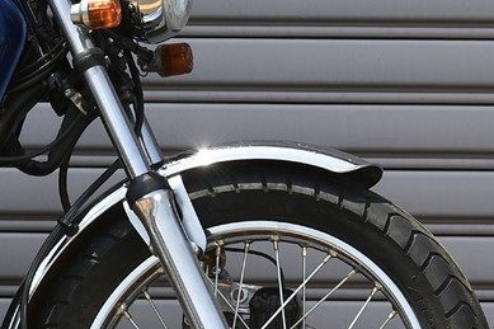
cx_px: -224
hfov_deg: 6.2
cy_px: 124
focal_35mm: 329
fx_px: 4512
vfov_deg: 4.2
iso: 100
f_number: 8
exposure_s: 1/160
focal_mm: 100
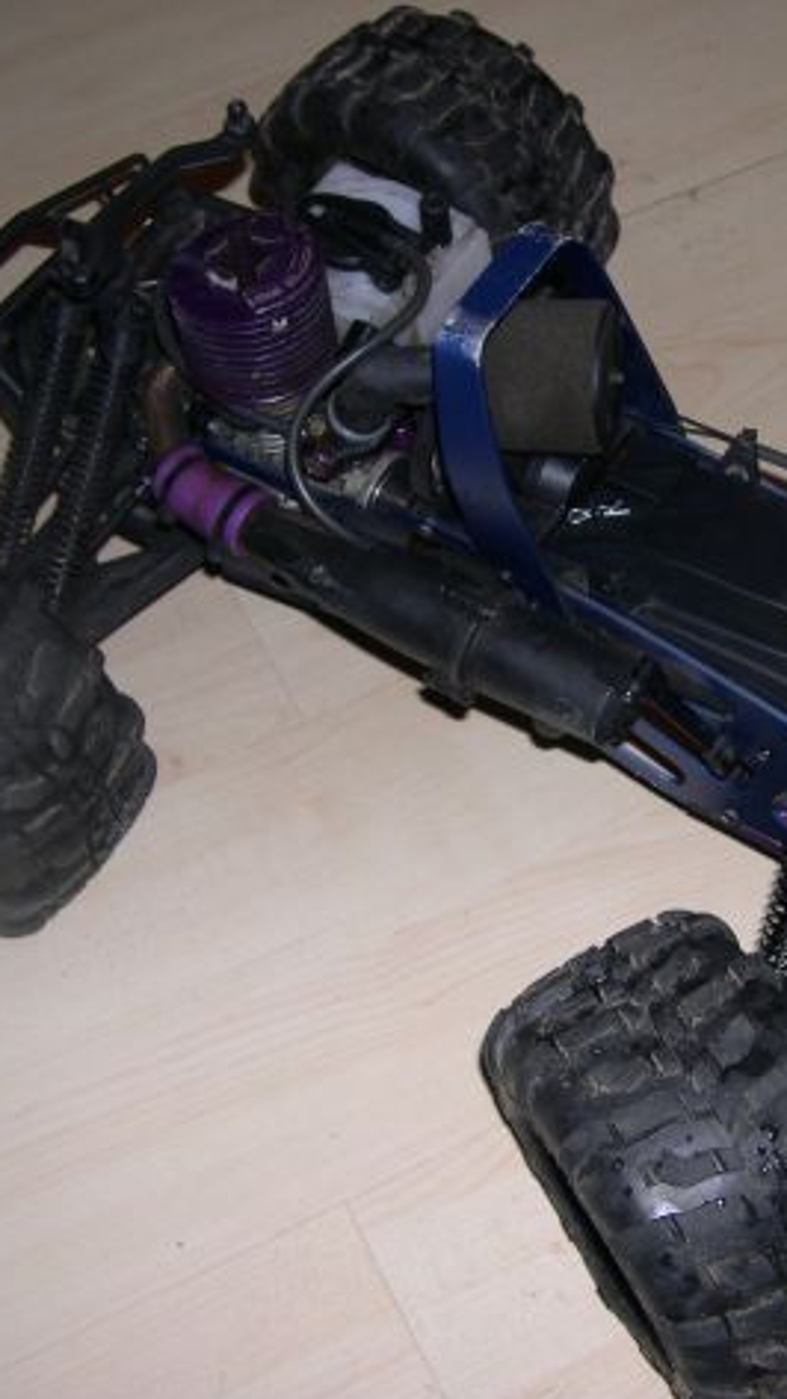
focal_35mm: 56
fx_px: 2078
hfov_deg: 21.3
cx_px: 583
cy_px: 698
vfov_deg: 37.2
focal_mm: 8
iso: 100
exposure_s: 1/60
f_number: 2.8
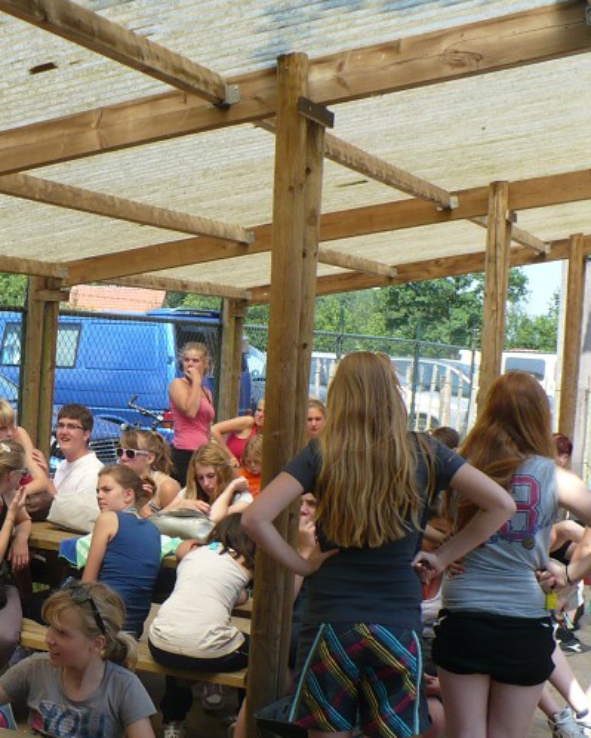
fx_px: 1267
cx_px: 84
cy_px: 434
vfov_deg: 32.4
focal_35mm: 58
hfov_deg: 25.6
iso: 100
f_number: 2.8
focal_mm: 6.1
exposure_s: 1/500
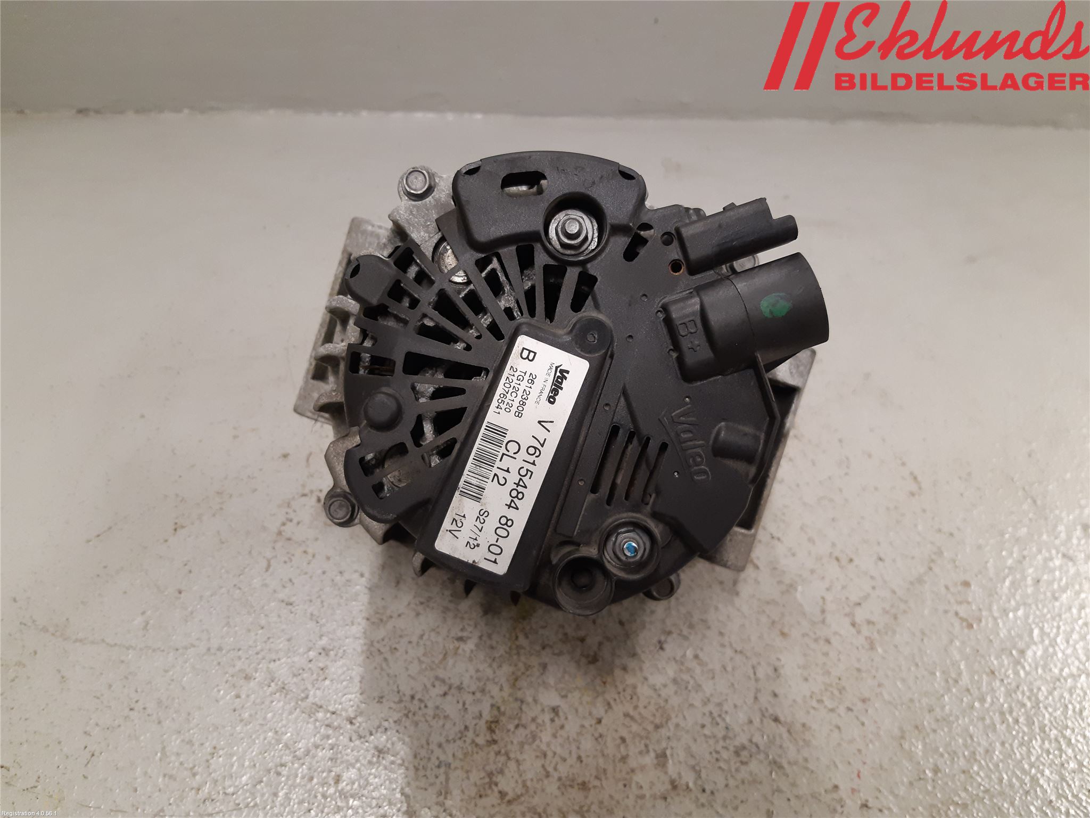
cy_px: 409
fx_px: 819
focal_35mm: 26
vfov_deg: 53.1
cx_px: 545
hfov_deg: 67.3
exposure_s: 1/50
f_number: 1.7
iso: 160
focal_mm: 3.93
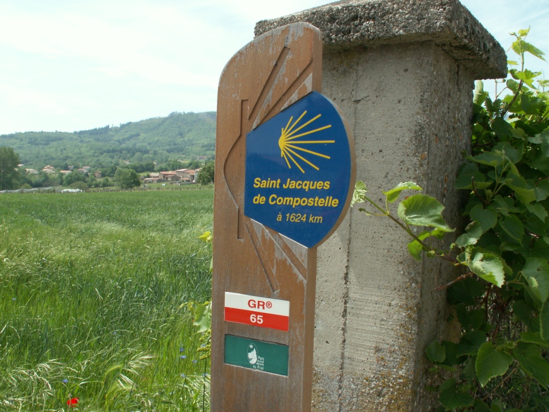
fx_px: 555
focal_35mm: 35
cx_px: 274
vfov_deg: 40.7
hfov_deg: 52.6
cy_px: 206
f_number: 5.6
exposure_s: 1/160
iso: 50
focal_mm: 5.86
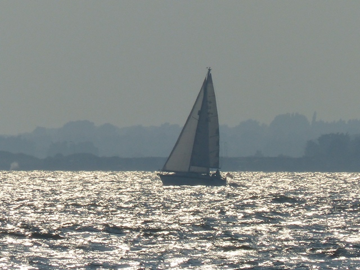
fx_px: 12480
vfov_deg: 1.2
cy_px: 135
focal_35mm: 1200
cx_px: 180
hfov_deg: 1.7
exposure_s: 1/2500
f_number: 8
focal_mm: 108
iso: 100
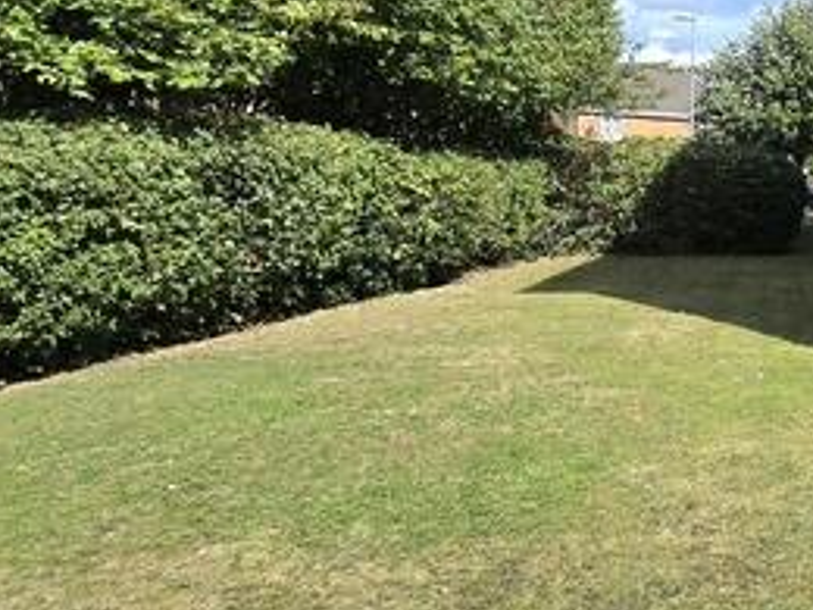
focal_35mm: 49
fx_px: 1151
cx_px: 1144
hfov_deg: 28.8
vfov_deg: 29.1
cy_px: 133
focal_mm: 2.2
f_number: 2.2
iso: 50
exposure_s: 1/2500
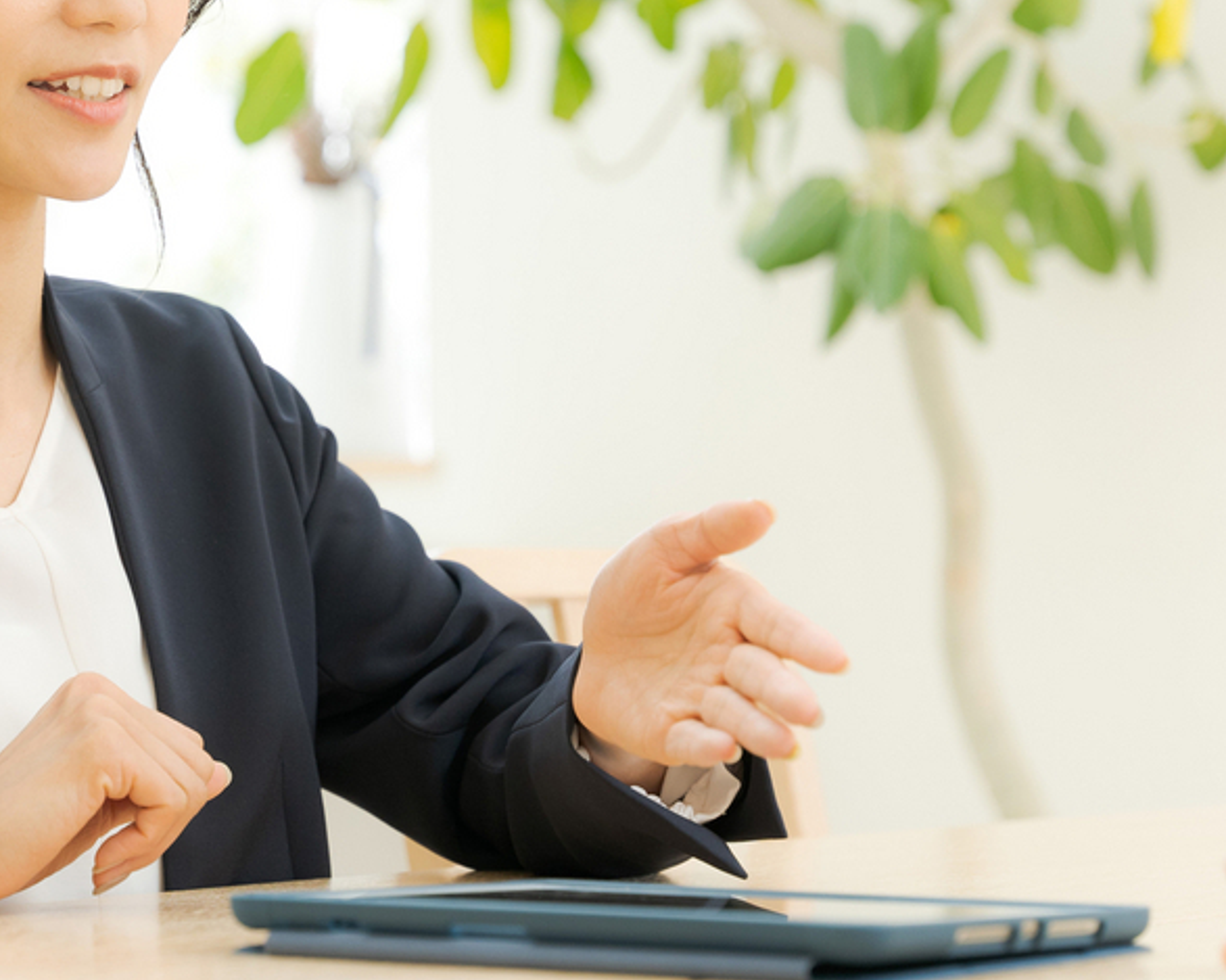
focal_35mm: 119
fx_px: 4316
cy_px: 228
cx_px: 330
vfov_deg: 12.9
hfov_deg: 16.1
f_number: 3.5
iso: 400
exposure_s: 1/320
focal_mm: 62
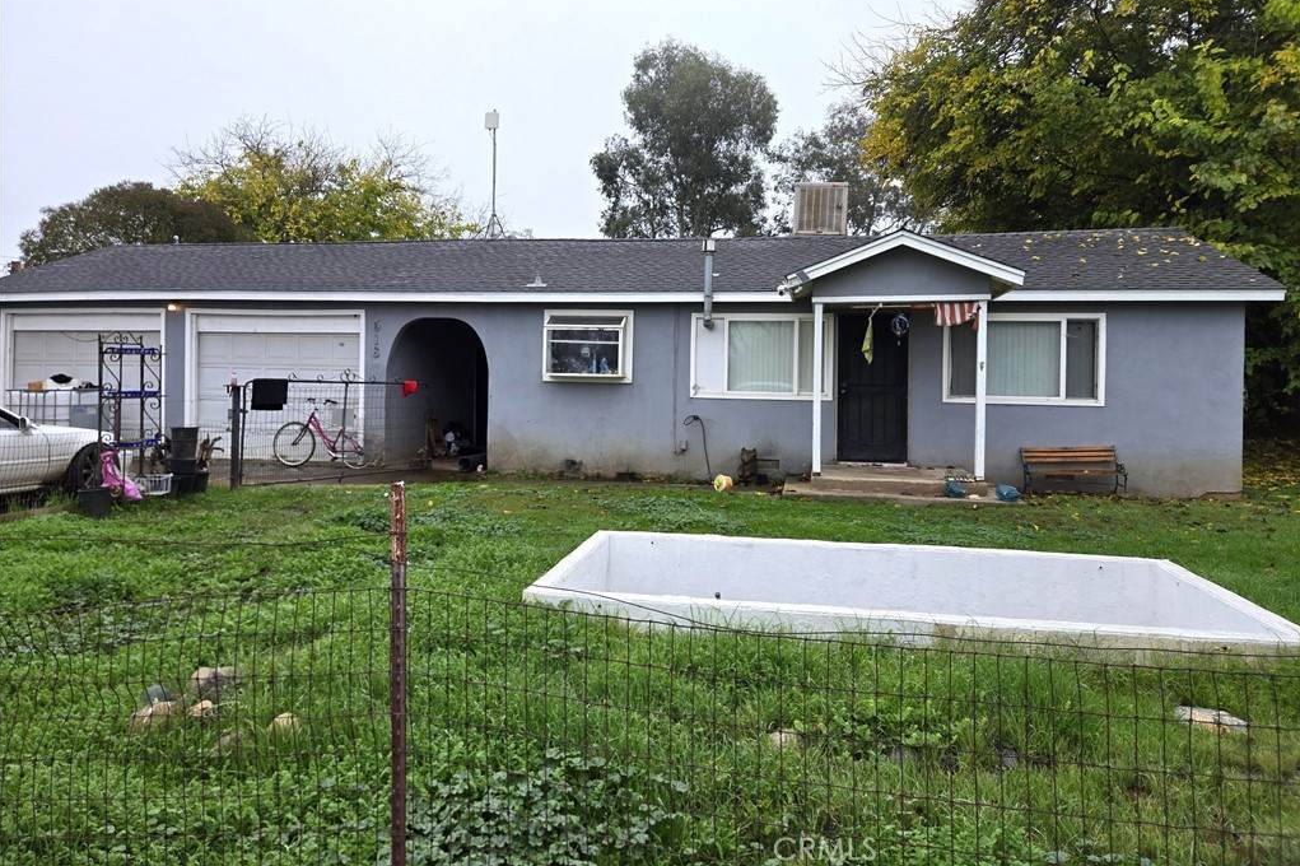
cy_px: 378
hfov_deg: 73.8
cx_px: 649
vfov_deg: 53.0
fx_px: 866
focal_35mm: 24
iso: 25
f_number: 1.8
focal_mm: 5.4
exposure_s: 1/265
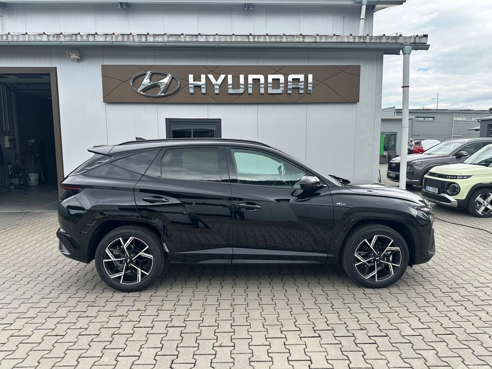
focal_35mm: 24
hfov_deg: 71.6
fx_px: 341
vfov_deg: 56.8
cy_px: 184
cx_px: 246
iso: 80
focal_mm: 6.86
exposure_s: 1/1393
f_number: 1.78
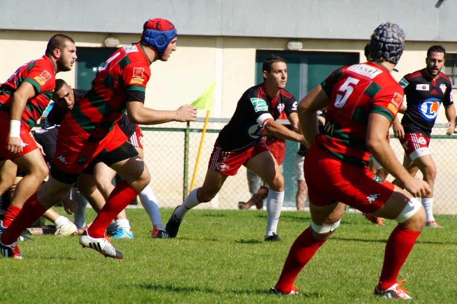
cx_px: 228
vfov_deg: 3.1
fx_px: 5710
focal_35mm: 450
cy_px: 152
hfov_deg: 4.6
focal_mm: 300
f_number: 11
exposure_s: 1/640
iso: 400
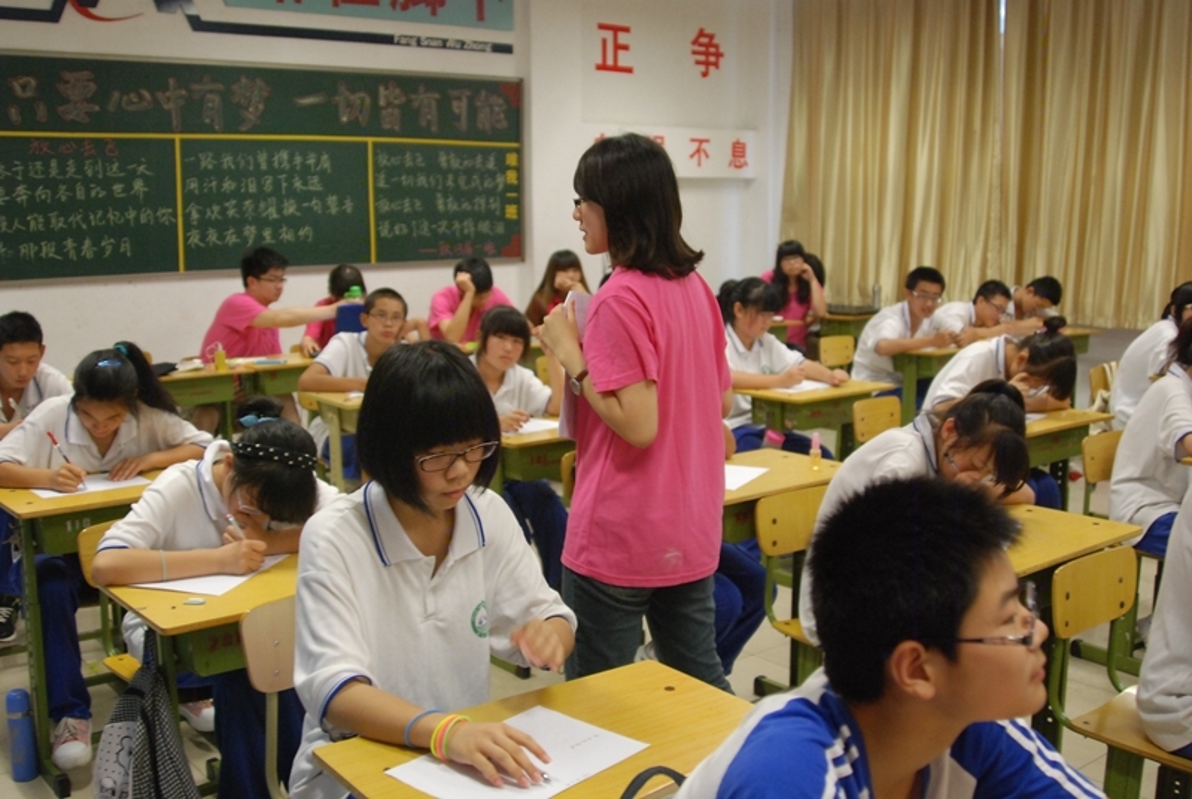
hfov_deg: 53.1
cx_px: 596
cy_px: 400
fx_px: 1194
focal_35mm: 36
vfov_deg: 37.0
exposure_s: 1/90
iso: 800
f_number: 2.8
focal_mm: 24
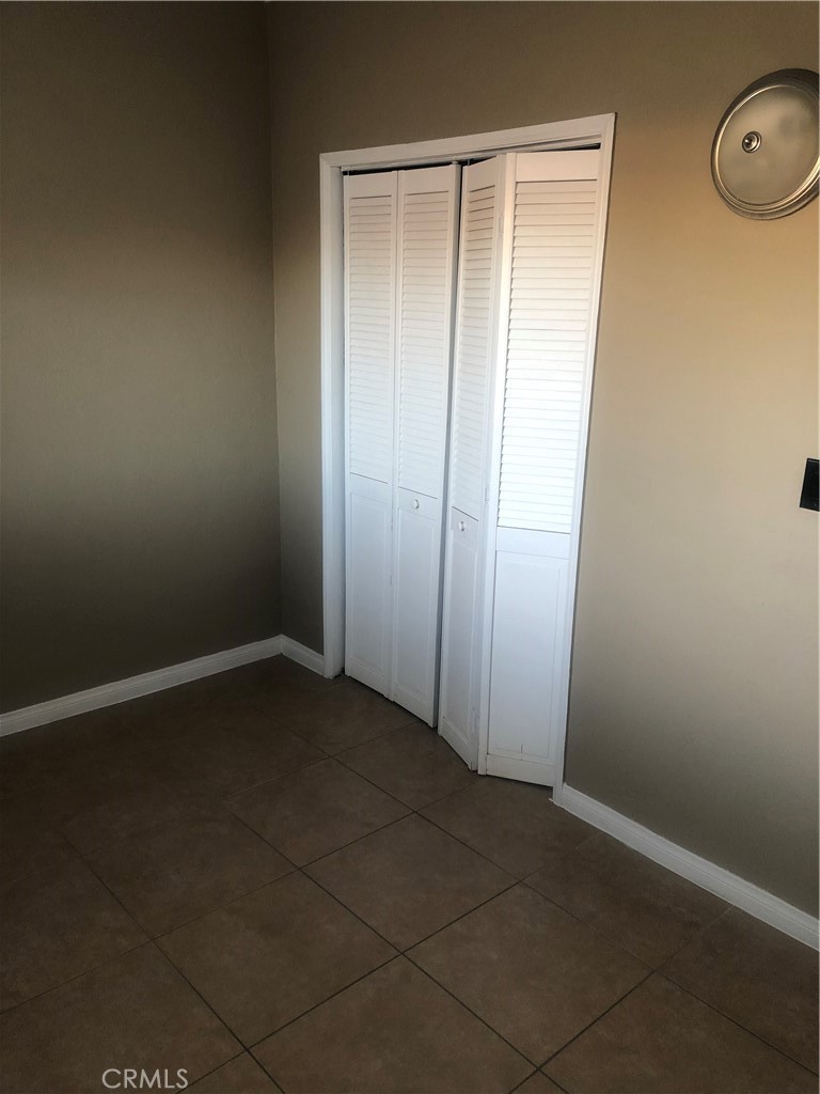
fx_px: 884
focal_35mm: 28
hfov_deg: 49.7
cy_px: 547
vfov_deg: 63.4
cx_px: 410
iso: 50
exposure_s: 1/15
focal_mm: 3.99
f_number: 1.8
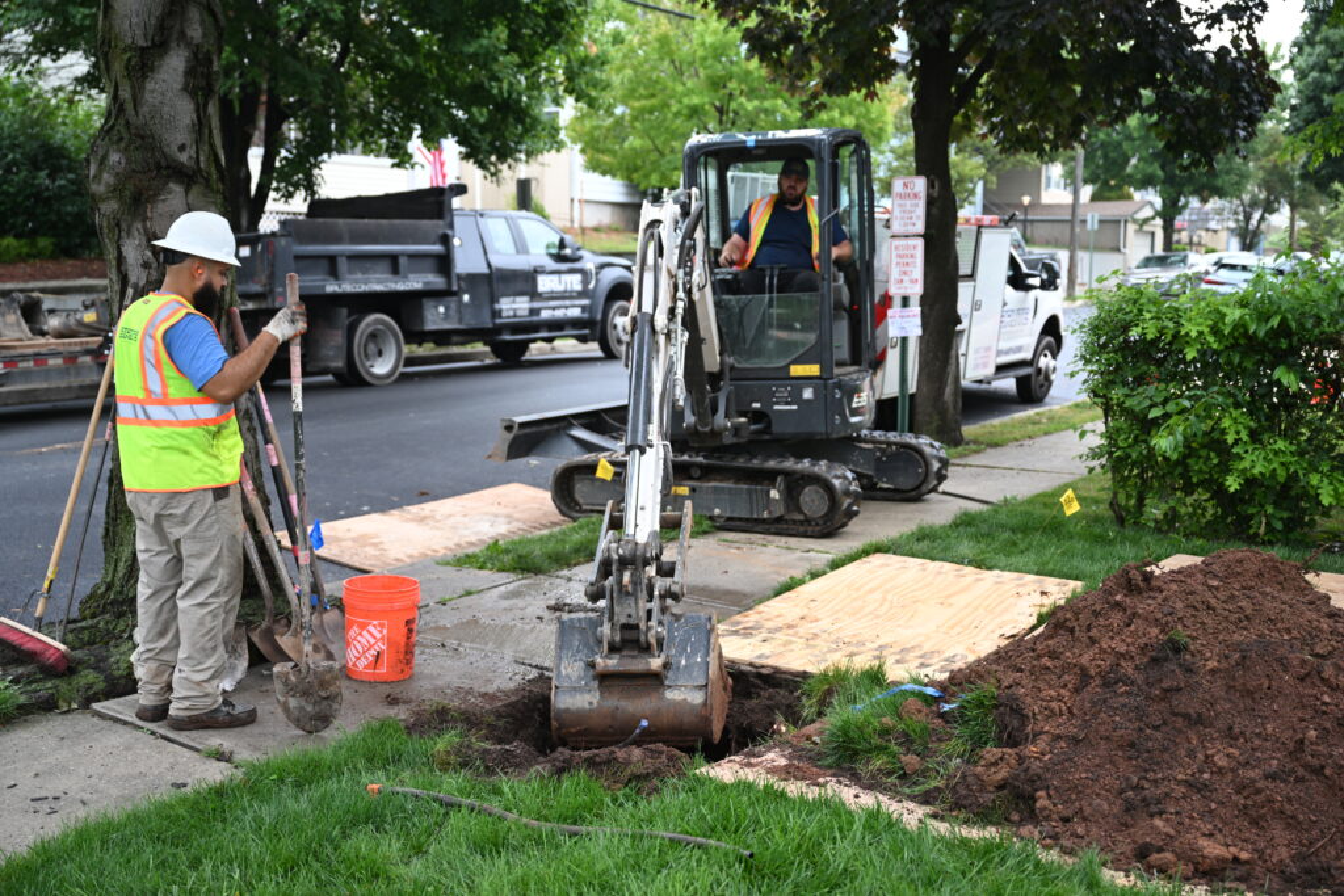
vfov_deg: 32.6
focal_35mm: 41
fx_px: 1531
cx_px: 672
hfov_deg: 47.4
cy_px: 448
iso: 100
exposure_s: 1/60
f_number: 2.8
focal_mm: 41
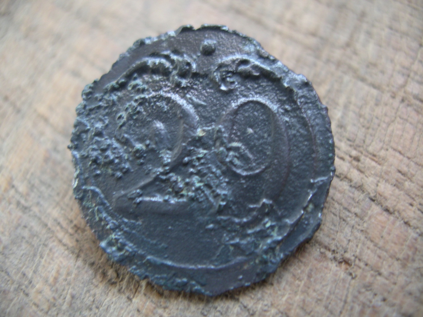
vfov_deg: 38.7
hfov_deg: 50.1
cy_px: 158
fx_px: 452
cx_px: 212
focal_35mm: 37
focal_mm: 7.8
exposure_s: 1/10
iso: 200
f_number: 2.8
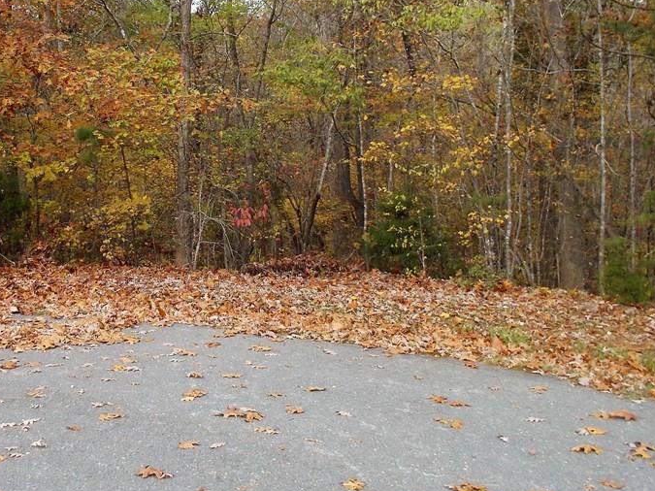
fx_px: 832
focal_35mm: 44
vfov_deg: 32.6
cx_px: 255
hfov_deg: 42.7
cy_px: 160
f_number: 3.3
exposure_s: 1/200
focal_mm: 4.1
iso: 80
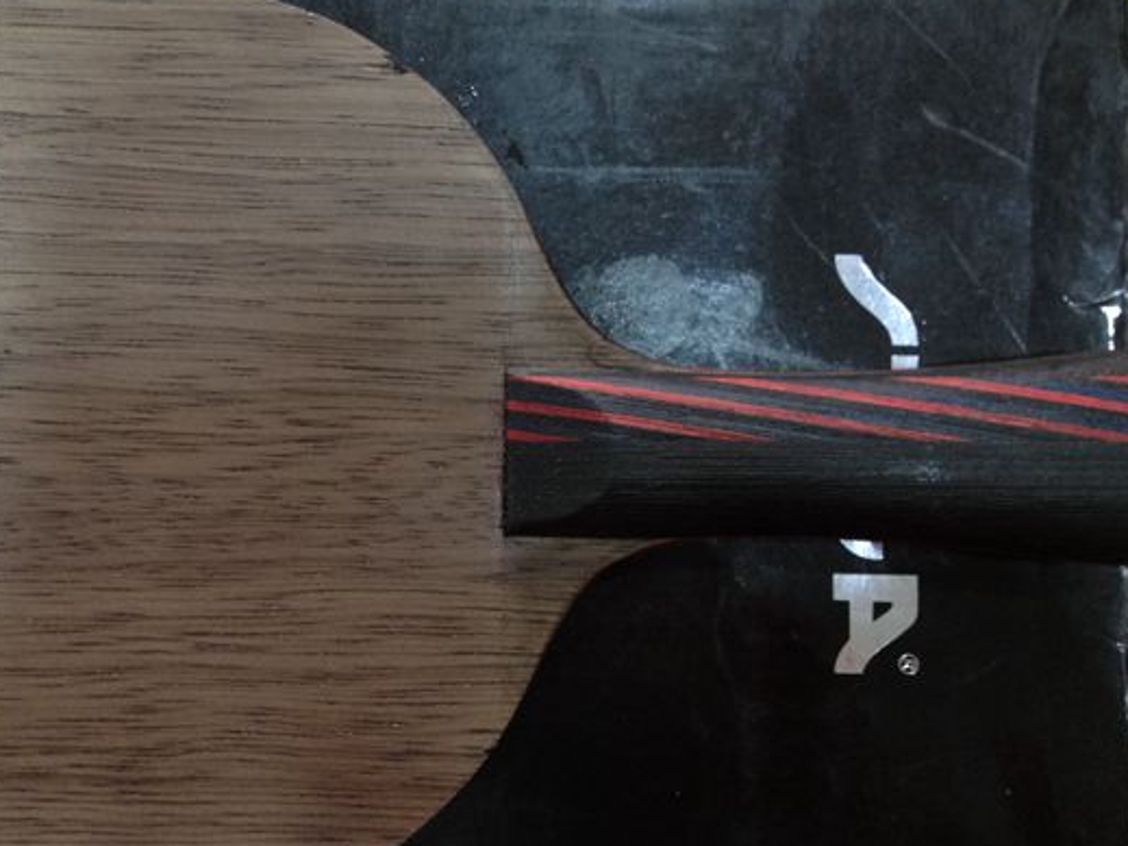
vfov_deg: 27.0
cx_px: 300
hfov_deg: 34.9
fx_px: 1759
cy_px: 452
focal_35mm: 54
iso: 125
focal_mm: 4.28
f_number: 2.4
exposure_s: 1/20
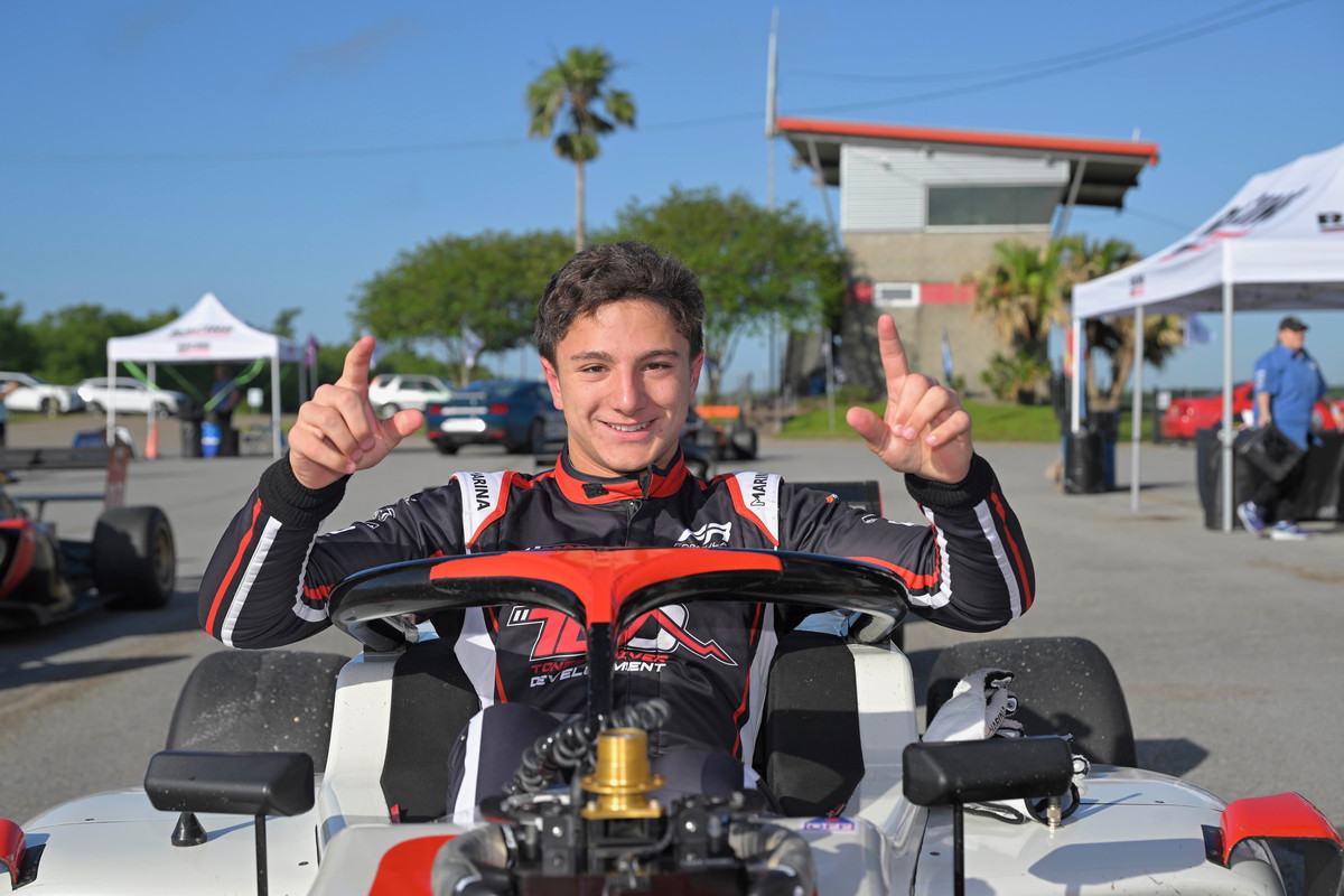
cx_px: 672
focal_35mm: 48
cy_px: 448
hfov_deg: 41.1
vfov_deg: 28.1
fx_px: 1792
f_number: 5
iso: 100
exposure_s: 1/800
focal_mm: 48
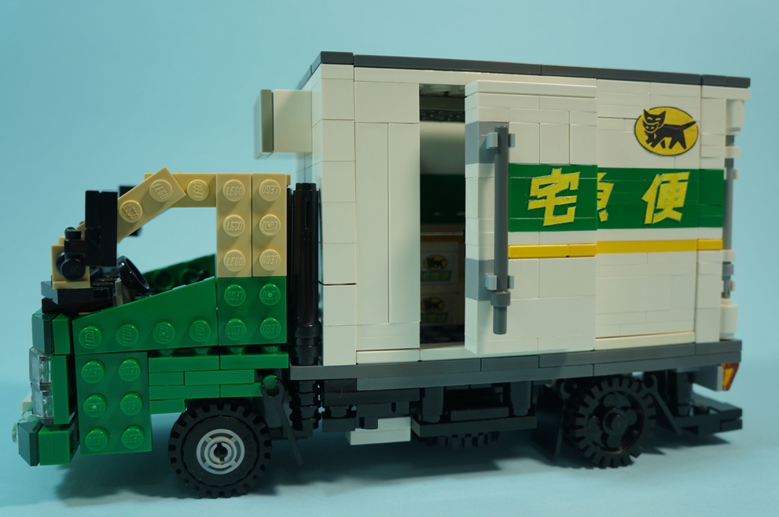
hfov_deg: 60.3
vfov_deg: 42.2
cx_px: 395
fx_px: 670
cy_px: 259
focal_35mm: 31
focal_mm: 20
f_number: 5.6
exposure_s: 1/25
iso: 200
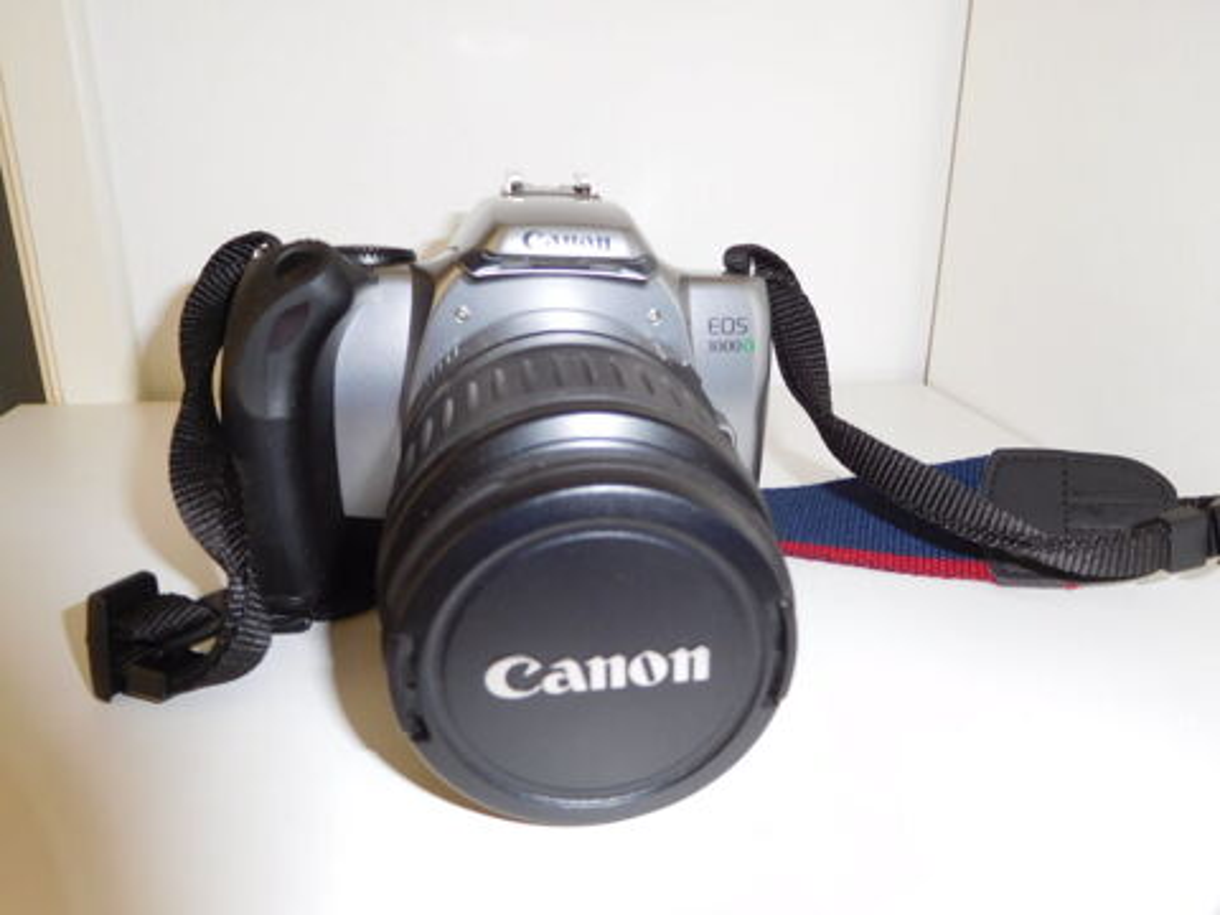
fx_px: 881
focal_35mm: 25
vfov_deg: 54.9
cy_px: 458
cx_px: 610
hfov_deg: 69.4
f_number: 3.4
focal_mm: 4.5
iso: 125
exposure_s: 1/30
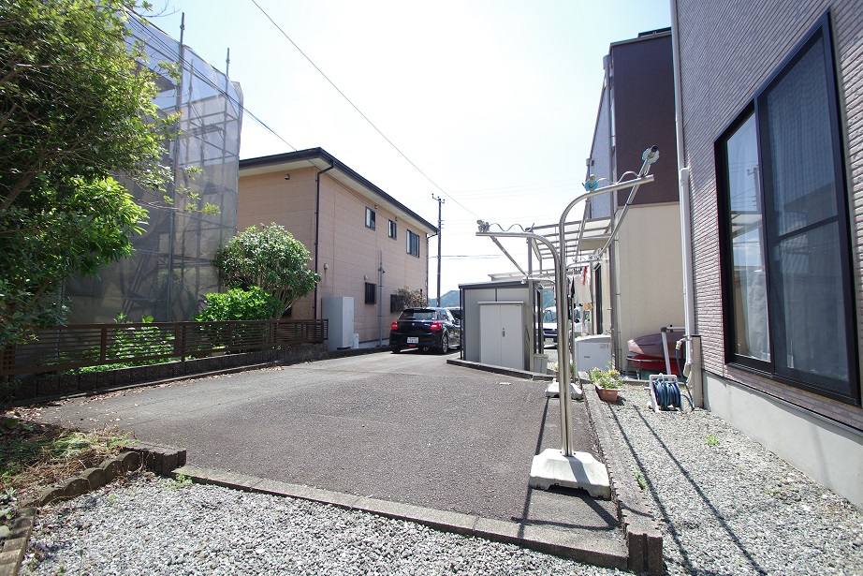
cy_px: 288
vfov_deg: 77.3
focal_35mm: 15
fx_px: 360
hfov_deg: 100.4
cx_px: 432
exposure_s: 1/200
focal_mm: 10
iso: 100
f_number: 7.1
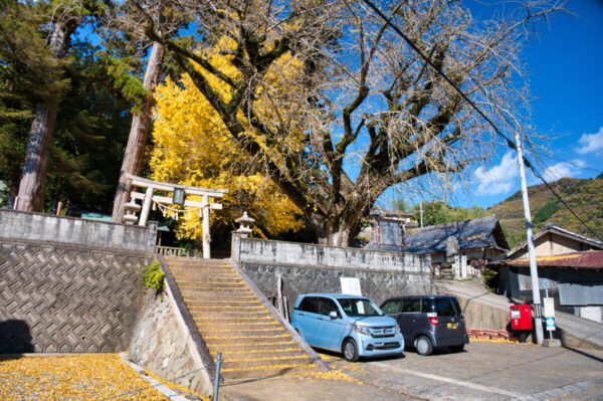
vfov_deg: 53.1
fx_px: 402
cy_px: 200
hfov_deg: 73.8
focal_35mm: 24
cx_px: 302
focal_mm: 24
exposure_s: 1/180
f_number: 8
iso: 100
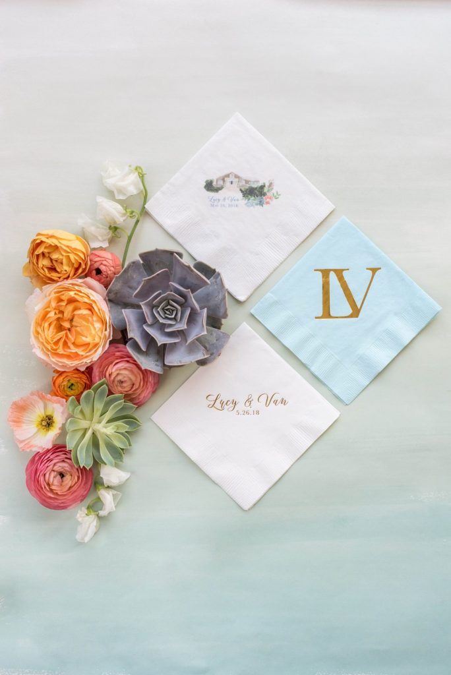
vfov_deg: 39.6
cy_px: 338
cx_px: 226
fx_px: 938
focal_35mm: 50
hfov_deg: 27.0
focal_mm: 50
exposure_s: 1/250
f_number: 5.6
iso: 800
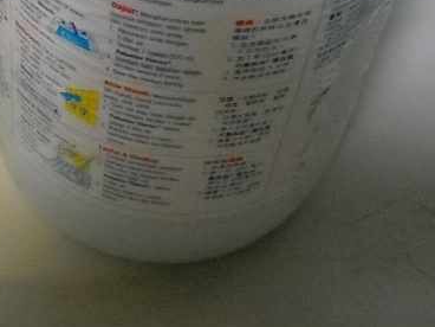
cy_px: 23
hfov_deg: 20.9
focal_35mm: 91
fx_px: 1144
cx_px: 9
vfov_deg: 16.0
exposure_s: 1/26
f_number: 3.1
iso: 800
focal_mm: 6.72
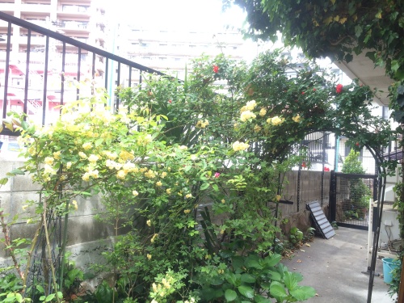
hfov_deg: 60.0
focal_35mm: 30
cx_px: 202
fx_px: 350
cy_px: 152
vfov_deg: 46.8
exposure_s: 1/120
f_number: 2.2
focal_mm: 4.12
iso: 40
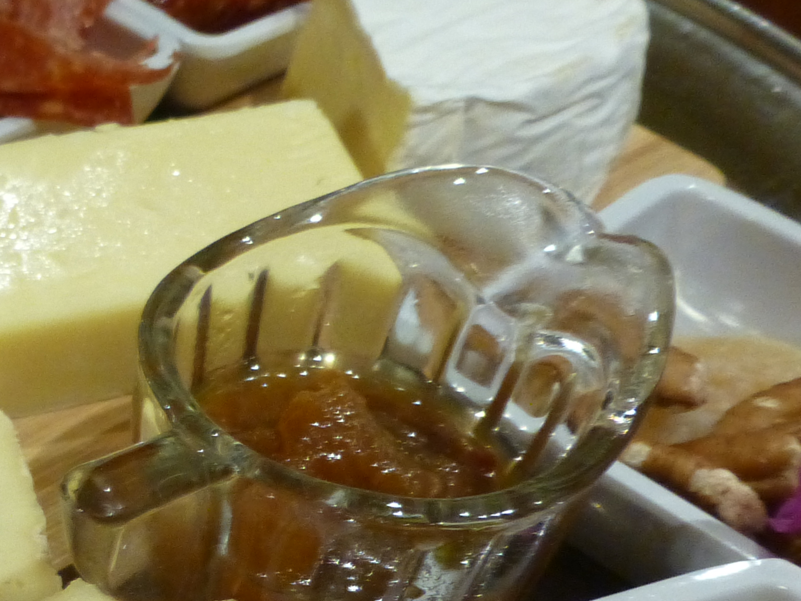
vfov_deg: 21.8
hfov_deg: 26.9
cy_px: 603
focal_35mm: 65
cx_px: -123
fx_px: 1504
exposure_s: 1/15
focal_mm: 4.3
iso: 400
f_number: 3.3
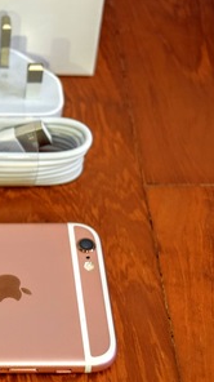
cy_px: 125
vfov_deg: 19.6
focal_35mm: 109
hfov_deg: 10.8
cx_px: -73
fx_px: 1102
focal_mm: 32
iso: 400
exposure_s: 1/60
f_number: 4.5
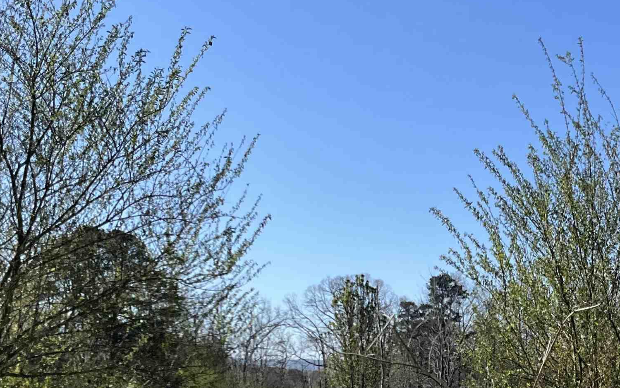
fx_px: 1065
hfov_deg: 32.0
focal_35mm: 63
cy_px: 300
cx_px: 446
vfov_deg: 20.4
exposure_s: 1/1848
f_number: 1.8
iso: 25
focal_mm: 3
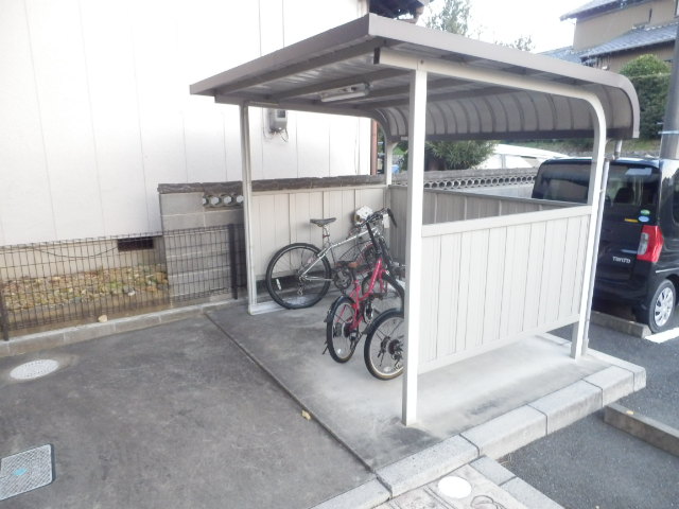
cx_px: 340
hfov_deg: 71.6
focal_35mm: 24
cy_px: 254
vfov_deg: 56.8
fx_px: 471
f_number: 3
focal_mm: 4.2
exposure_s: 1/30
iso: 640
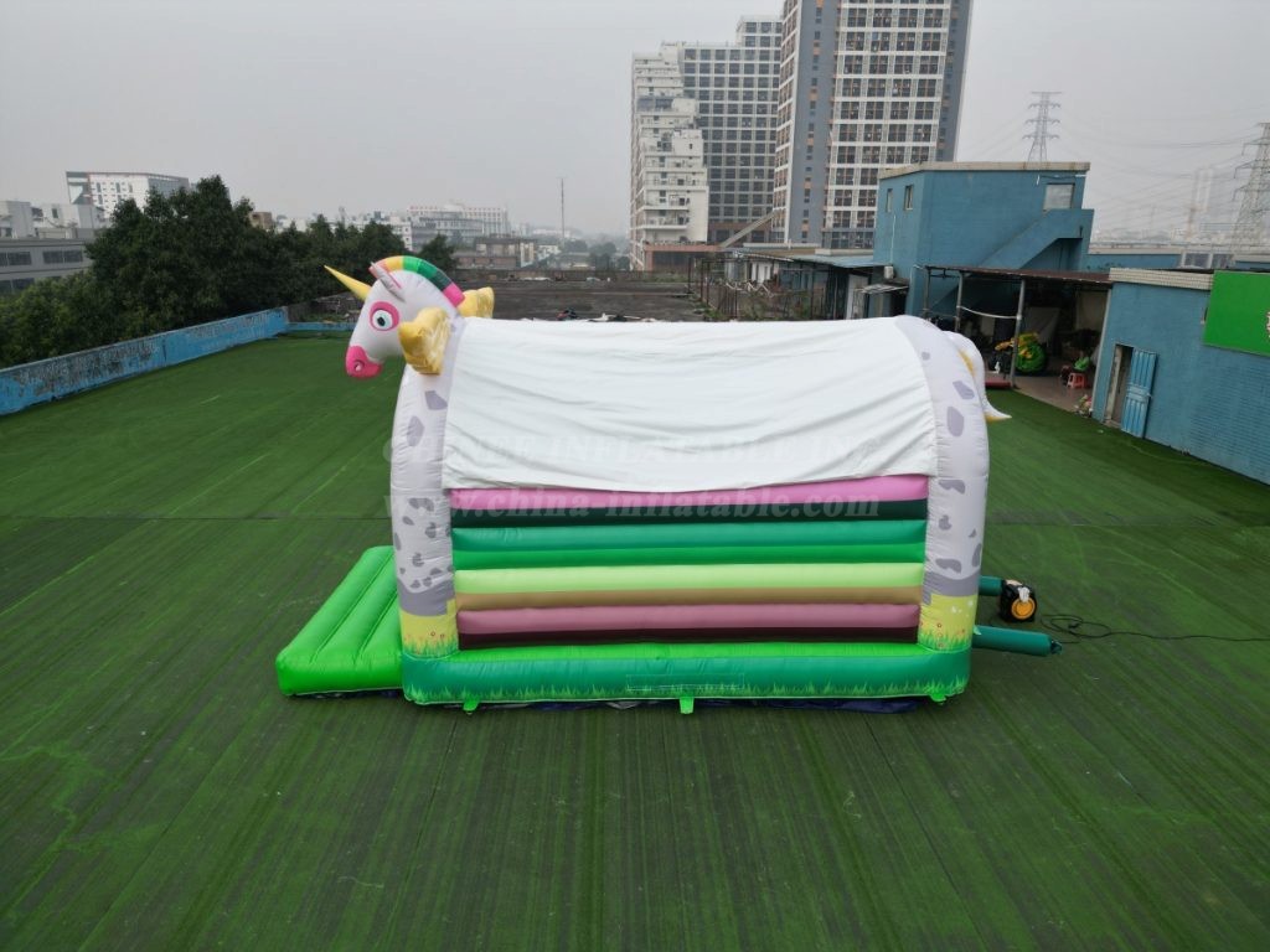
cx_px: 635
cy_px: 476
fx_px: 881
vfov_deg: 56.8
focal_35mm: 24
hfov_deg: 71.6
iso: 140
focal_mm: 6.72
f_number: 1.7
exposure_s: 1/2500
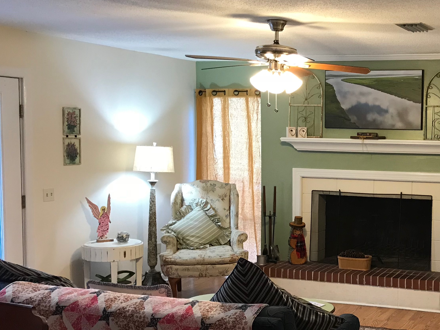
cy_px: 189
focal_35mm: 51
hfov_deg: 35.2
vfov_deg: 28.5
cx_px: 400
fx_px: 648
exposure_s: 1/15
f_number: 1.8
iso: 40
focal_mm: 3.99
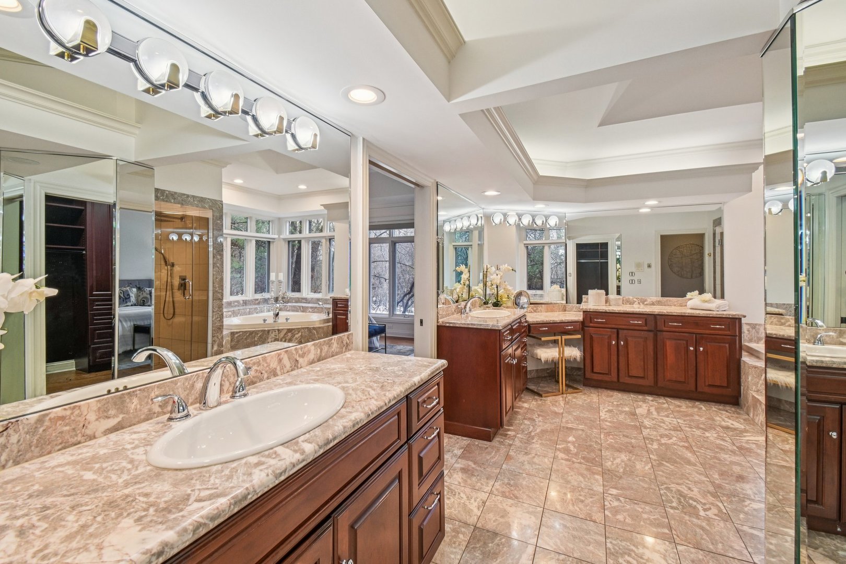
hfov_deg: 100.4
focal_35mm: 15
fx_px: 352
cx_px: 423
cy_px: 282
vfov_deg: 77.3
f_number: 8
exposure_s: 1/15
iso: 140
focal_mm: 10
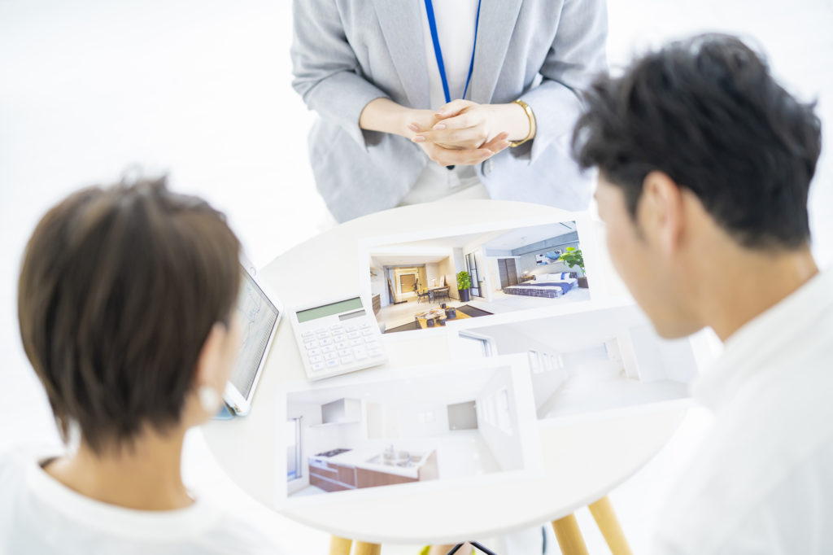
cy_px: 278
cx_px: 416
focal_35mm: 85
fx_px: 1966
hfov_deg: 23.9
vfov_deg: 16.1
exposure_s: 1/250
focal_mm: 85
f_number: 2
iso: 400
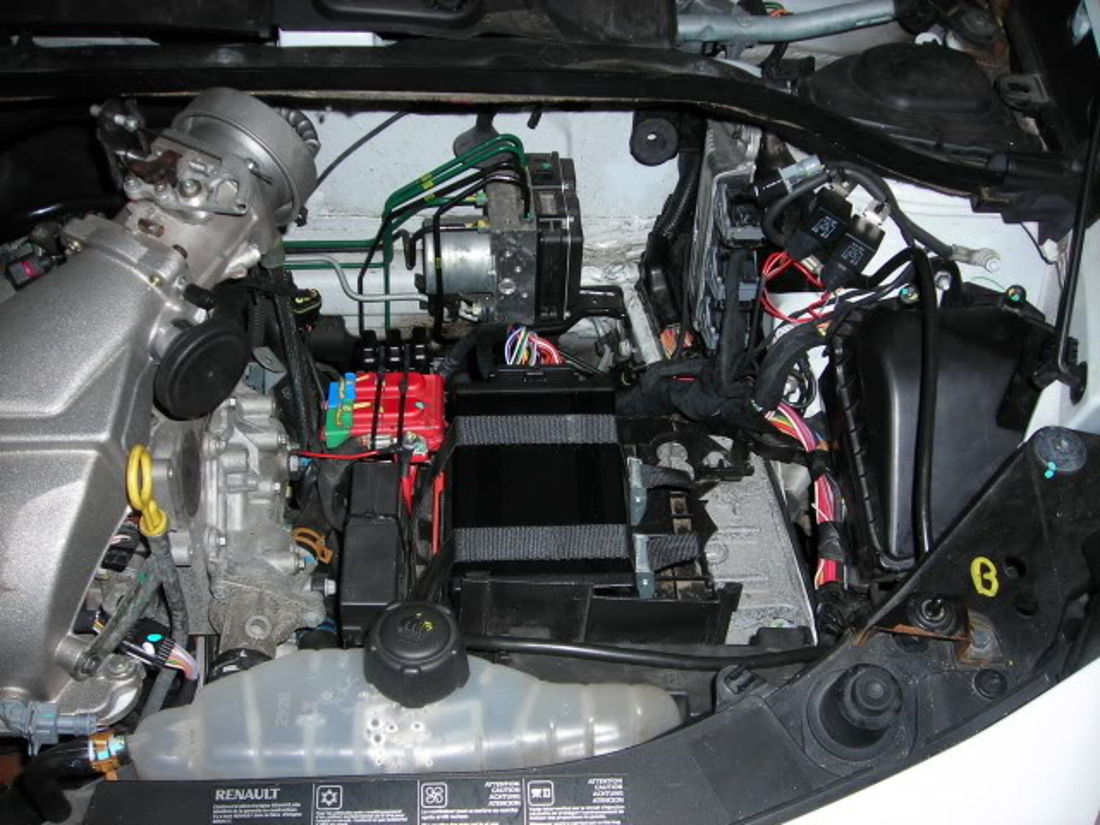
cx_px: 550
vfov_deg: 37.7
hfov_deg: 49.0
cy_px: 412
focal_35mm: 38
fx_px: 1208
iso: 50
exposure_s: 1/60.1
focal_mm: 6.3
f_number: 3.2
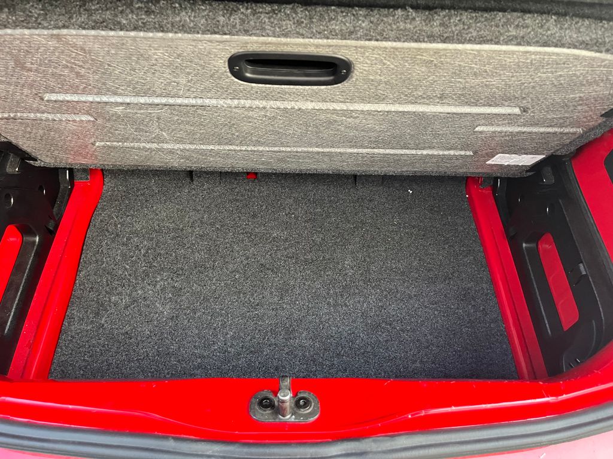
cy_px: 230
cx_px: 306
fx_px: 460
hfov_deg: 67.3
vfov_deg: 53.1
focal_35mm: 26
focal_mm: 5.1
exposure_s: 1/60
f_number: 1.6
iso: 320
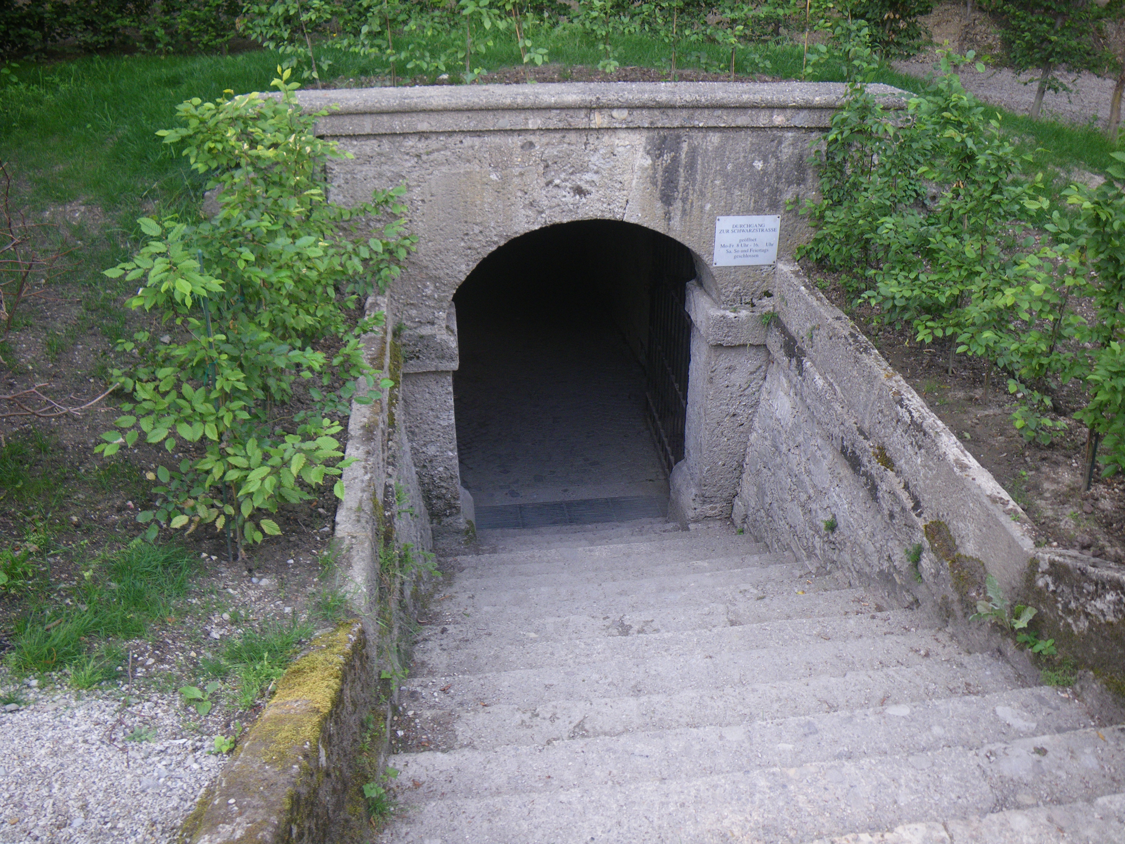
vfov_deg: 49.7
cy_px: 422
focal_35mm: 28
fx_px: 910
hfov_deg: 63.4
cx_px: 562
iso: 100
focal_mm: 5
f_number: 3.5
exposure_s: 1/50
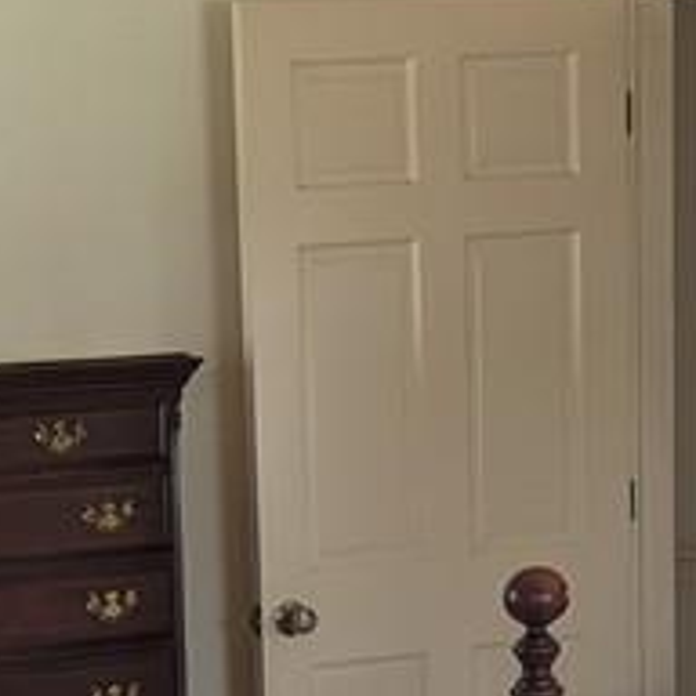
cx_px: -92
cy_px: 881
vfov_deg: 14.8
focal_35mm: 113
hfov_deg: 15.0
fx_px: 2570
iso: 484
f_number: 1.68
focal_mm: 6.9
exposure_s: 1/120
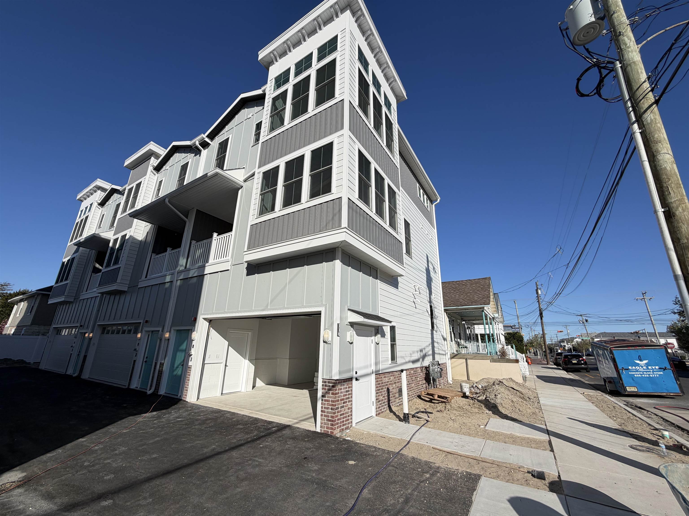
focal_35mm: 14
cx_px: 344
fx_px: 279
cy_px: 258
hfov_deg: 102.1
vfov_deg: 85.7
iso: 20
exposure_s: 1/1497
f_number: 2.2
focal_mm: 2.22
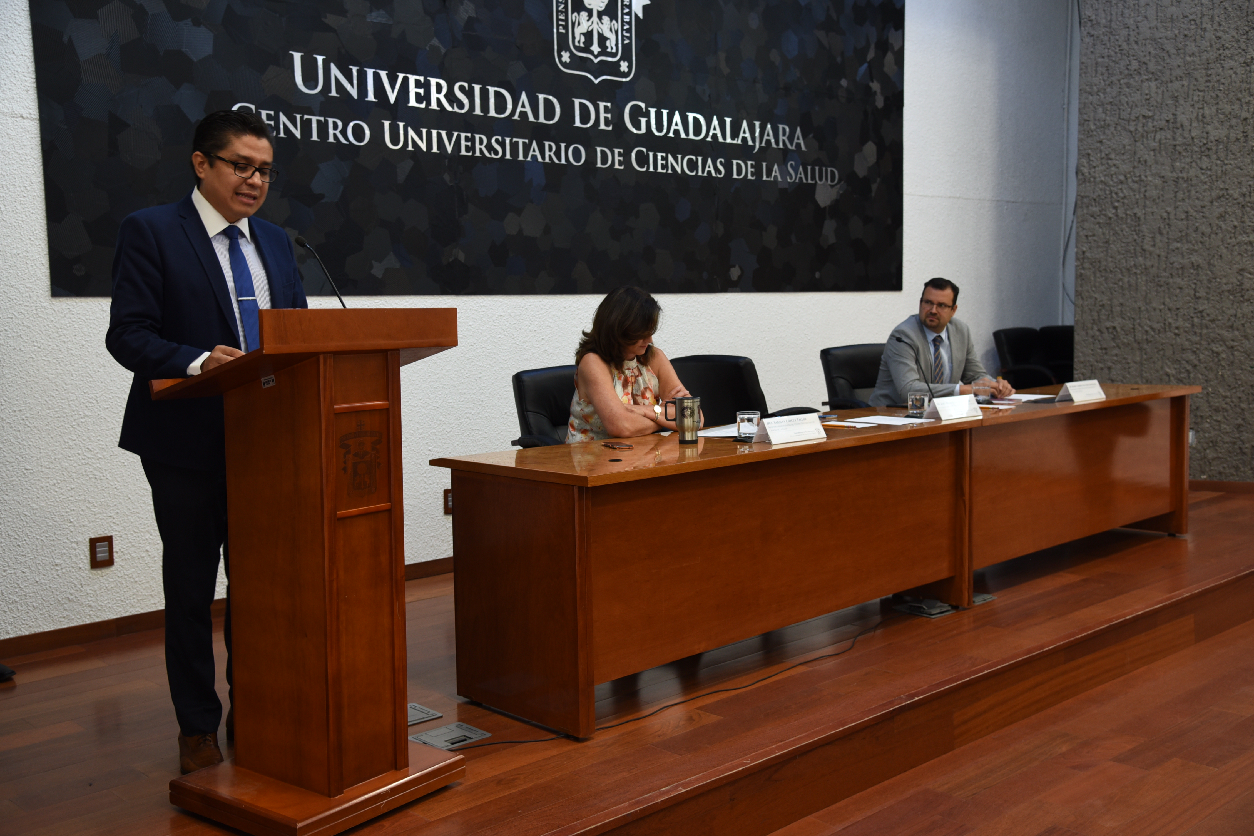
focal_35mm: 38
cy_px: 418
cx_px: 627
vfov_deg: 35.1
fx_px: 1324
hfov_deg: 50.7
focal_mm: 38
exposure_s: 1/8
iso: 500
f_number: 4.5
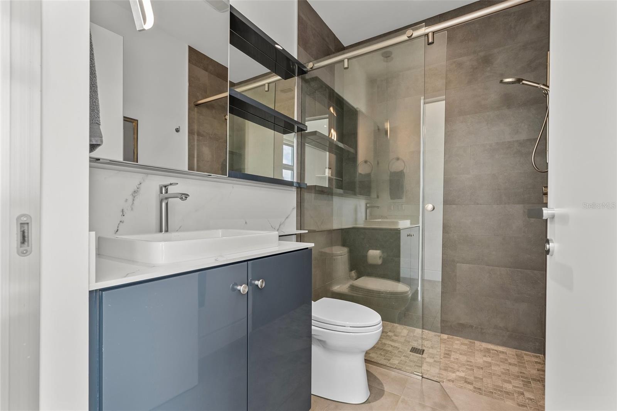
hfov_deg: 100.4
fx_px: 257
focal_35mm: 15
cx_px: 308
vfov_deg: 77.3
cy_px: 206
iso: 320
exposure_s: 1/2.5
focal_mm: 15
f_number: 9
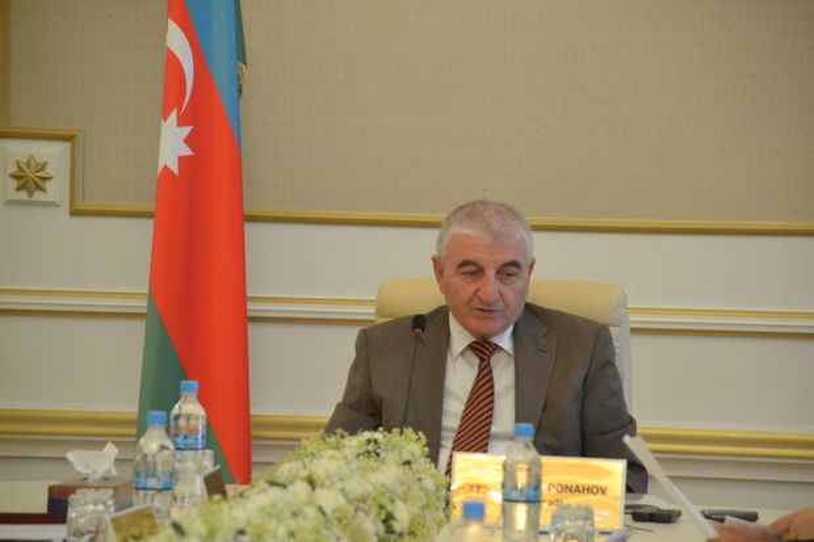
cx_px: 407
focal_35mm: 202
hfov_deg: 10.2
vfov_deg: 6.8
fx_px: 4577
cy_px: 271
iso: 3200
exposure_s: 1/100
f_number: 5.6
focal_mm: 135
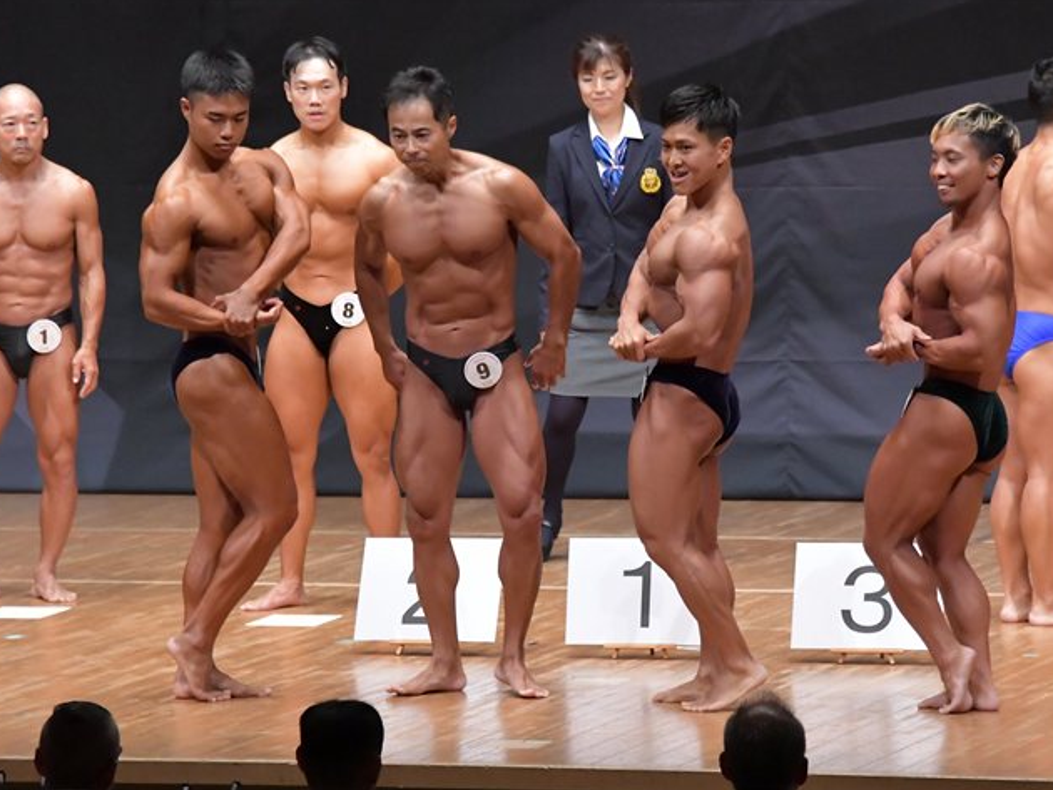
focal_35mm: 266
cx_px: 569
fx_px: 8095
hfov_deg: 7.4
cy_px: 394
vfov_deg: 5.6
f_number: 5.6
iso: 8000
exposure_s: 1/400
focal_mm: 150
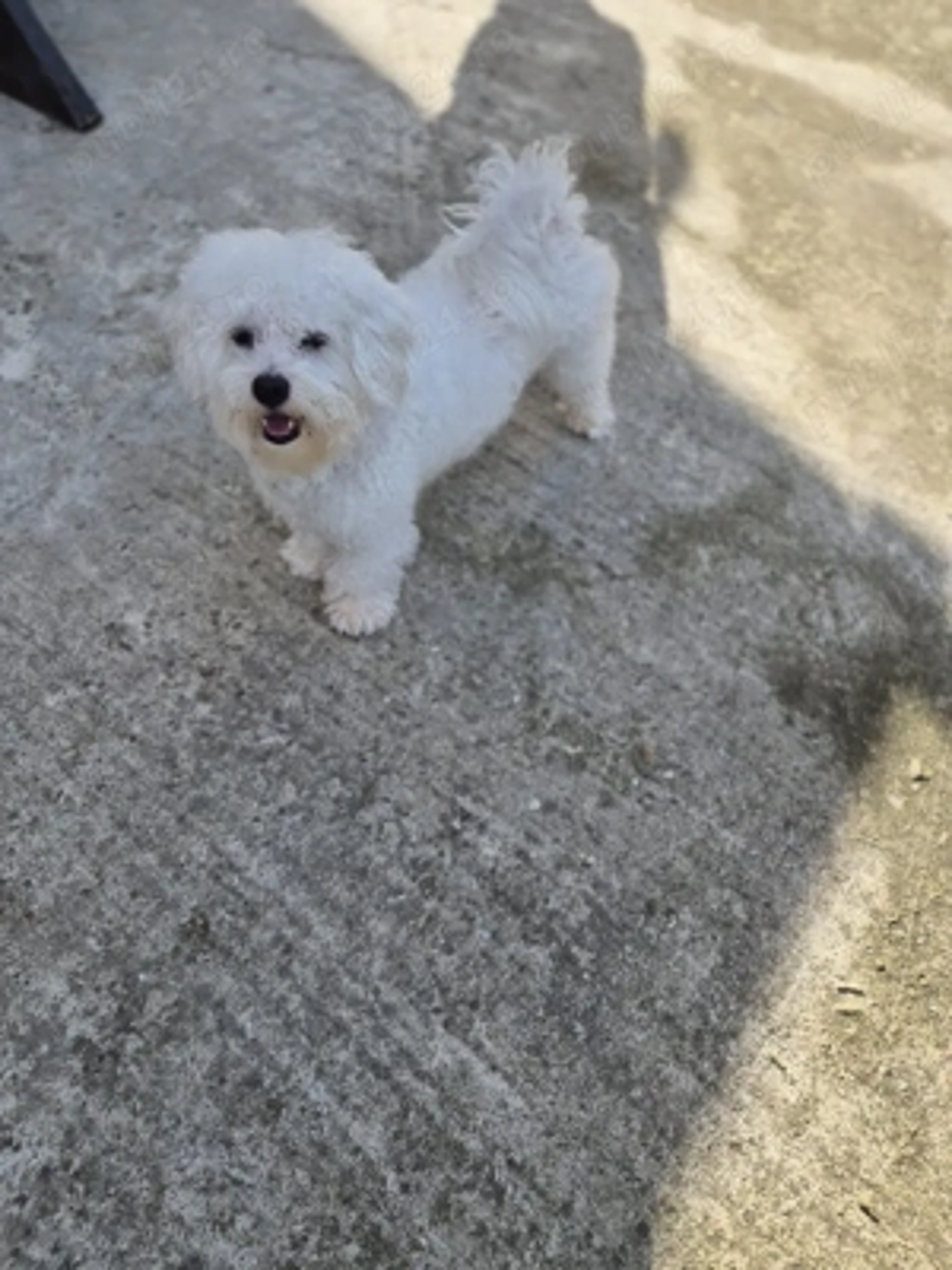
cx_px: 476
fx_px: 843
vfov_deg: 73.9
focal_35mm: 23
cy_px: 635
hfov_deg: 58.9
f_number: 1.8
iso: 80
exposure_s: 1/2000
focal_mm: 5.4
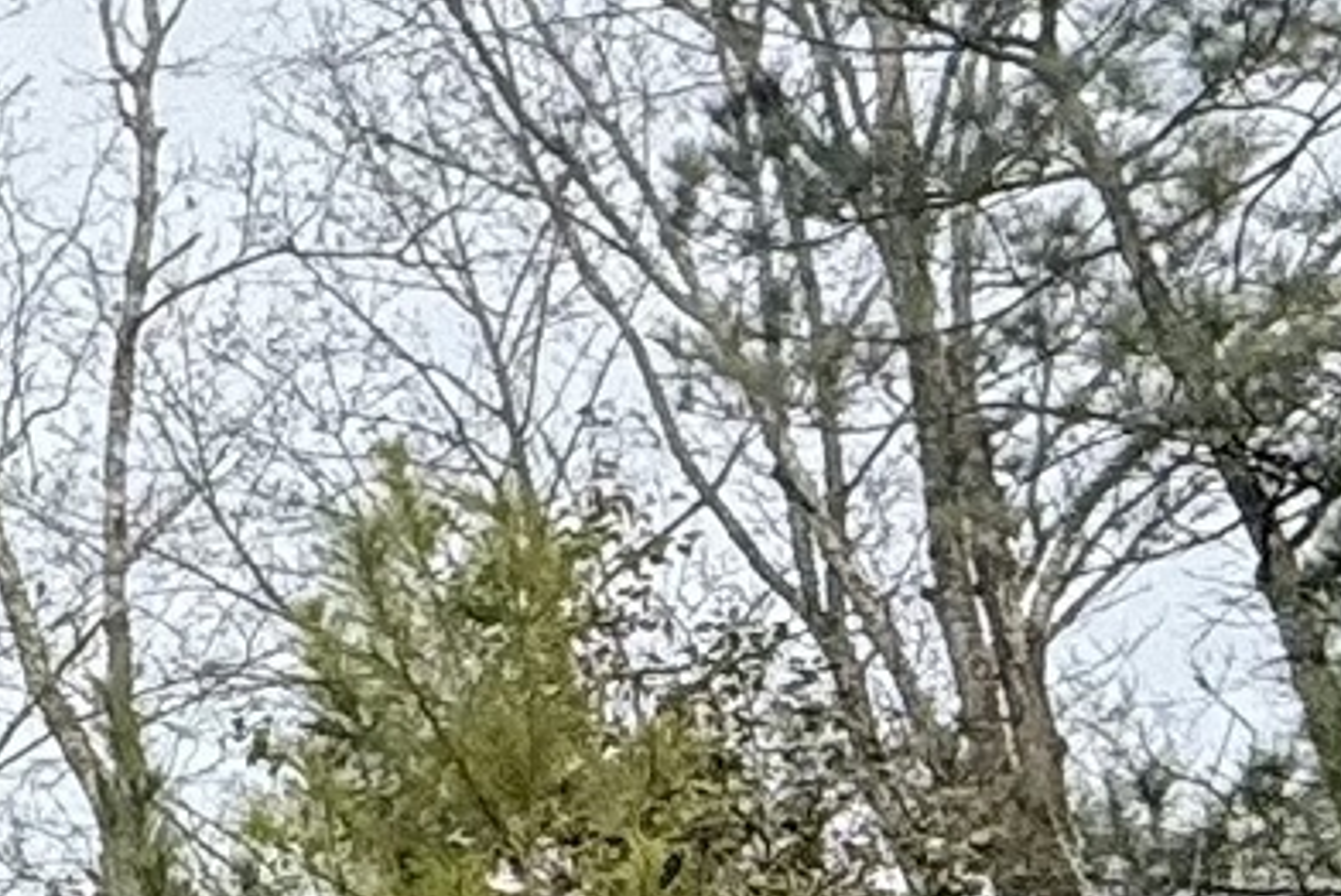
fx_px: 4250
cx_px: -2063
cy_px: 1289
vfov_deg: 11.6
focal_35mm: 114
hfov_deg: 12.8
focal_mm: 2.22
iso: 50
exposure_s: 1/2024
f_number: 2.2
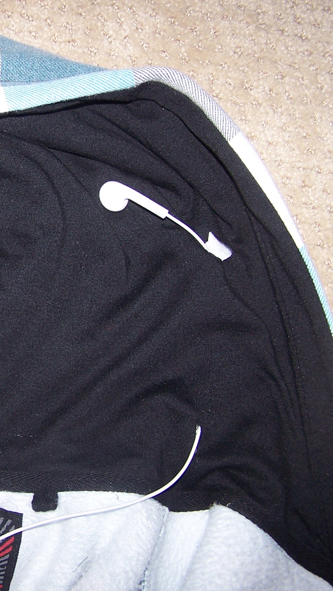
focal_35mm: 56
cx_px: -42
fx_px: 879
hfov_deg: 20.4
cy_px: 297
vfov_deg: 37.2
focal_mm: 6.3
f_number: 2.8
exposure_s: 1/60
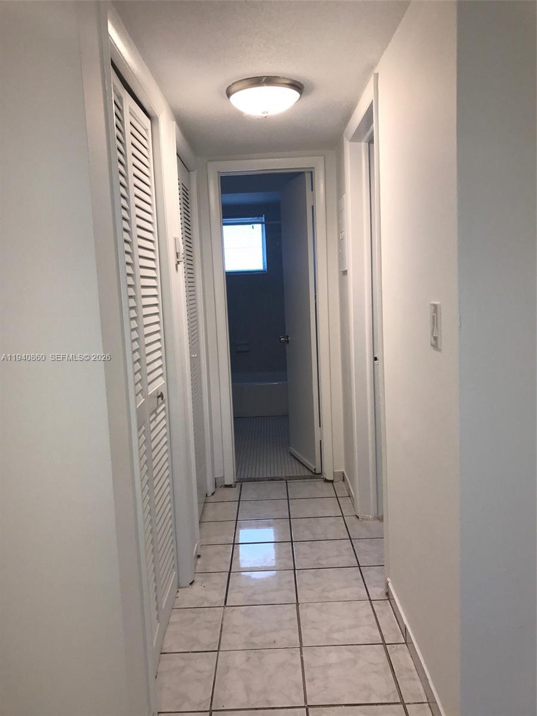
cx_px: 268
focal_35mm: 28
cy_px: 358
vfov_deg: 63.4
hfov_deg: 49.7
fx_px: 579
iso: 20
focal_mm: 3.99
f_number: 1.8
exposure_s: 1/82
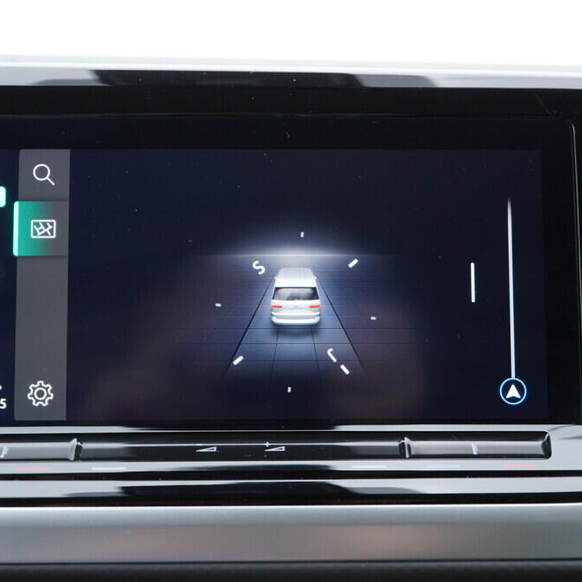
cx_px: 284
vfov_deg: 36.1
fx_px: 894
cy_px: 286
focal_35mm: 47
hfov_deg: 36.1
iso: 160
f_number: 2.8
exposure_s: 1/40
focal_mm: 24
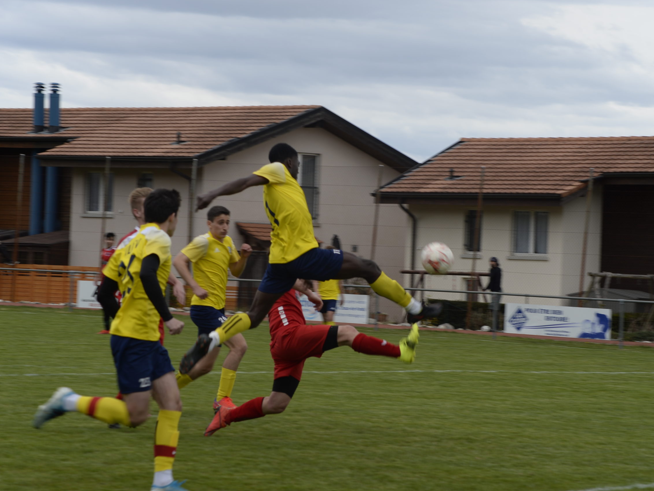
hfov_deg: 13.4
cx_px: 370
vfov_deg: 10.1
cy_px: 246
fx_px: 2778
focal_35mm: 147
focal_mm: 135
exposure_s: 1/200
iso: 200
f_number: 9
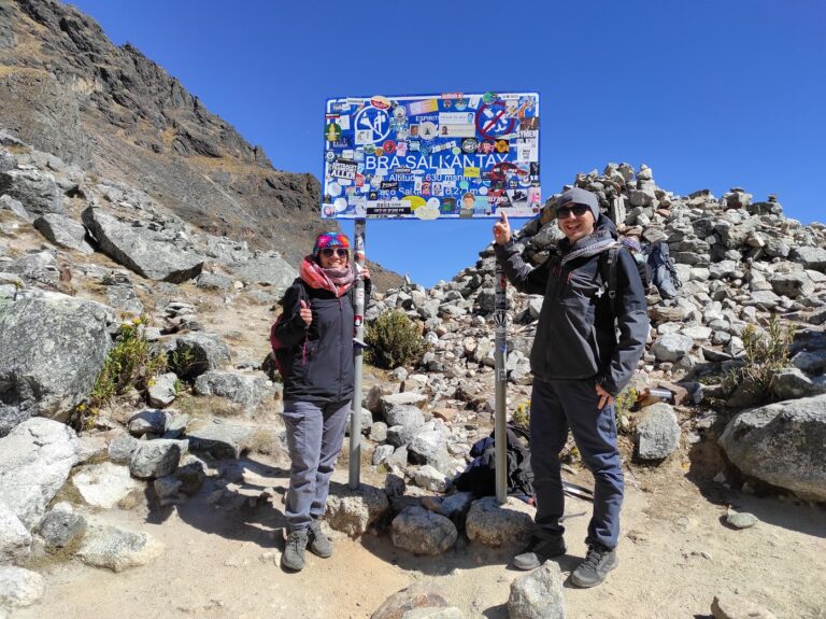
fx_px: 596
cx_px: 413
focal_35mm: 25
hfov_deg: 69.4
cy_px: 310
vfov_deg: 54.8
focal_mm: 5.43
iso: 100
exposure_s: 1/1863
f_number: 1.89
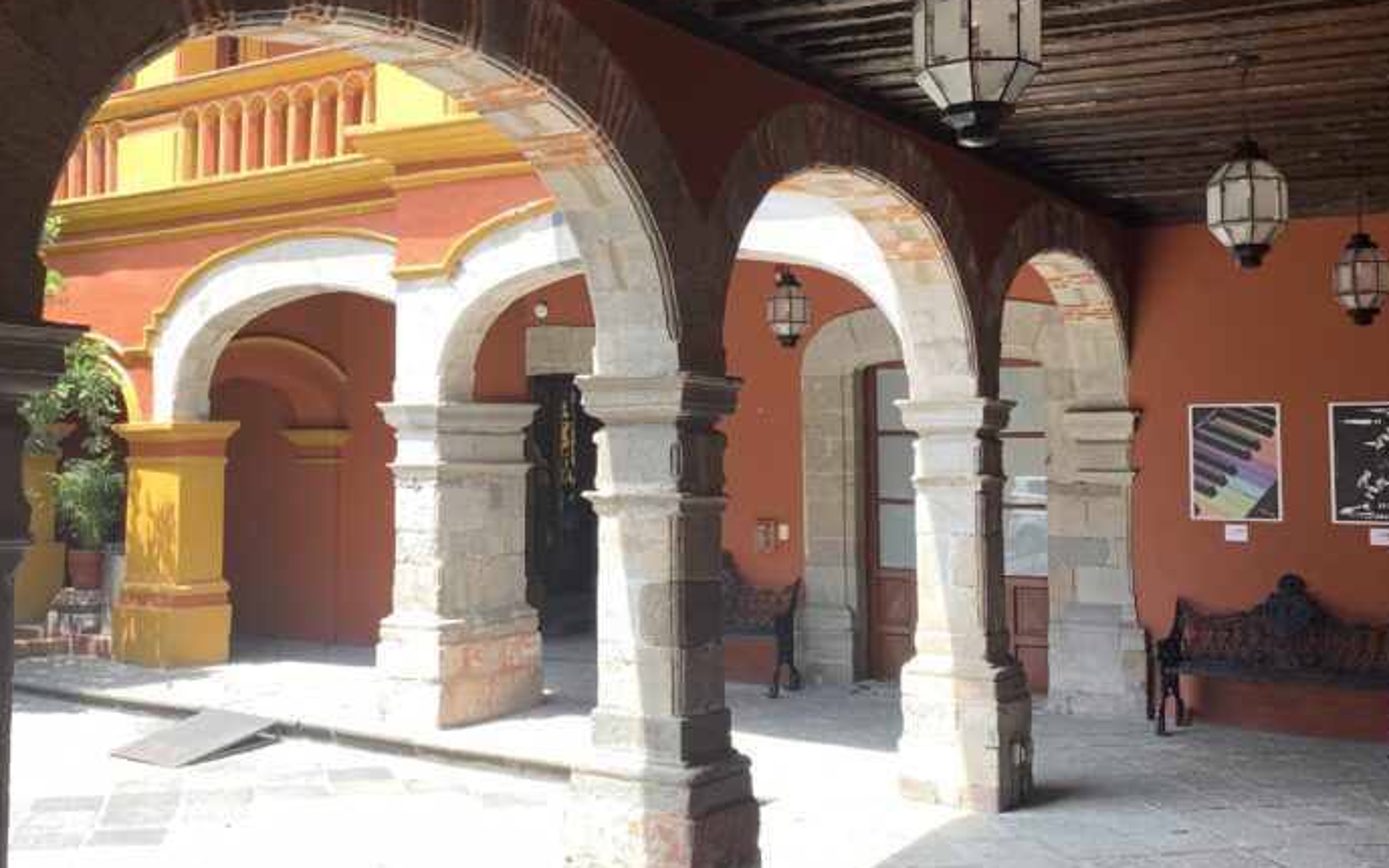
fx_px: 1552
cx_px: 531
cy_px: 327
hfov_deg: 47.8
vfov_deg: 31.1
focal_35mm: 41
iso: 25
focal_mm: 4.25
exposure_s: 1/274
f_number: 1.8
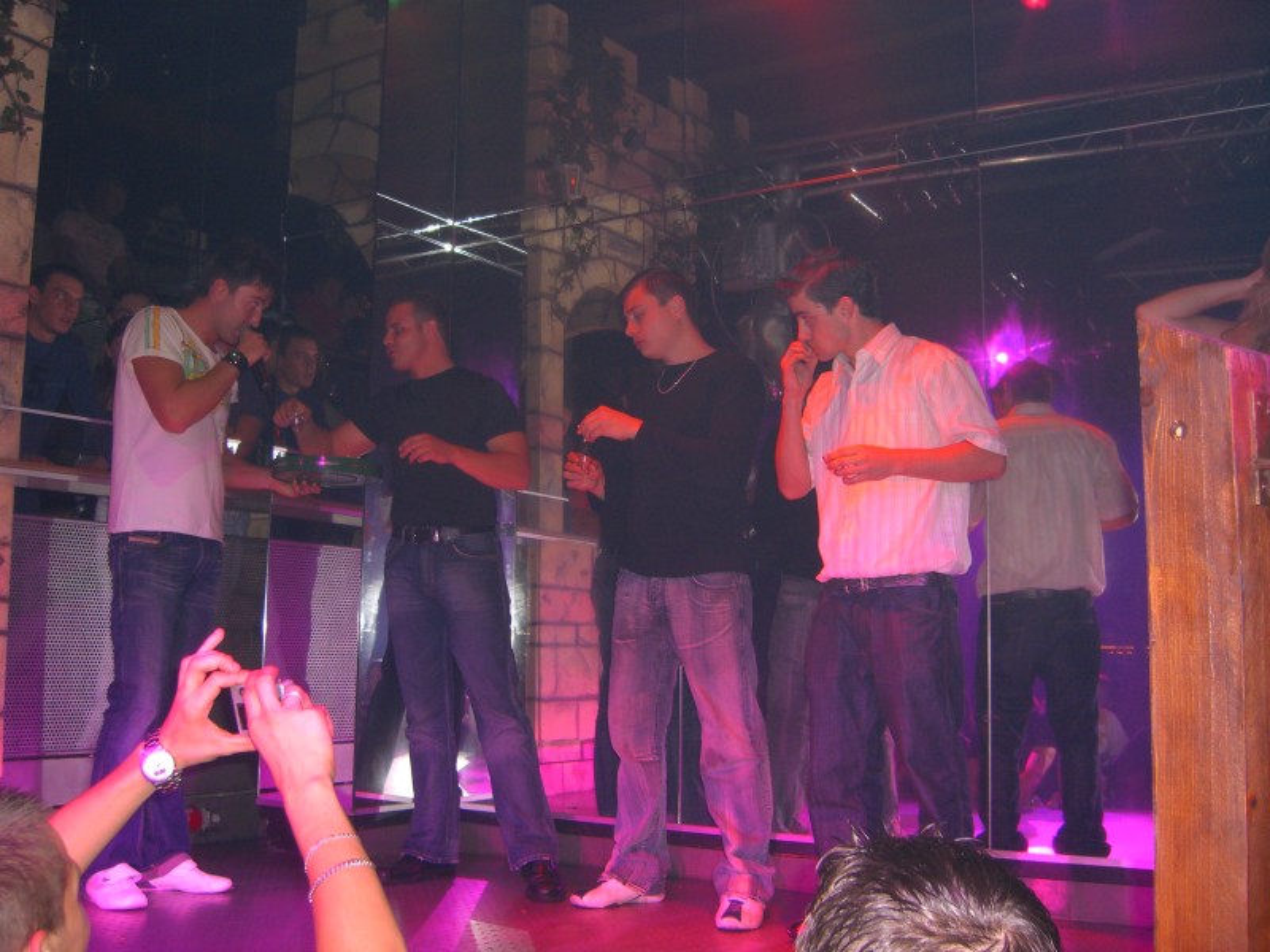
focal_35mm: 38
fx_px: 1394
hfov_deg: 49.0
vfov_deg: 37.7
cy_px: 476
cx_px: 635
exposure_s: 1/60
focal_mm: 7.9
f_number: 2.8
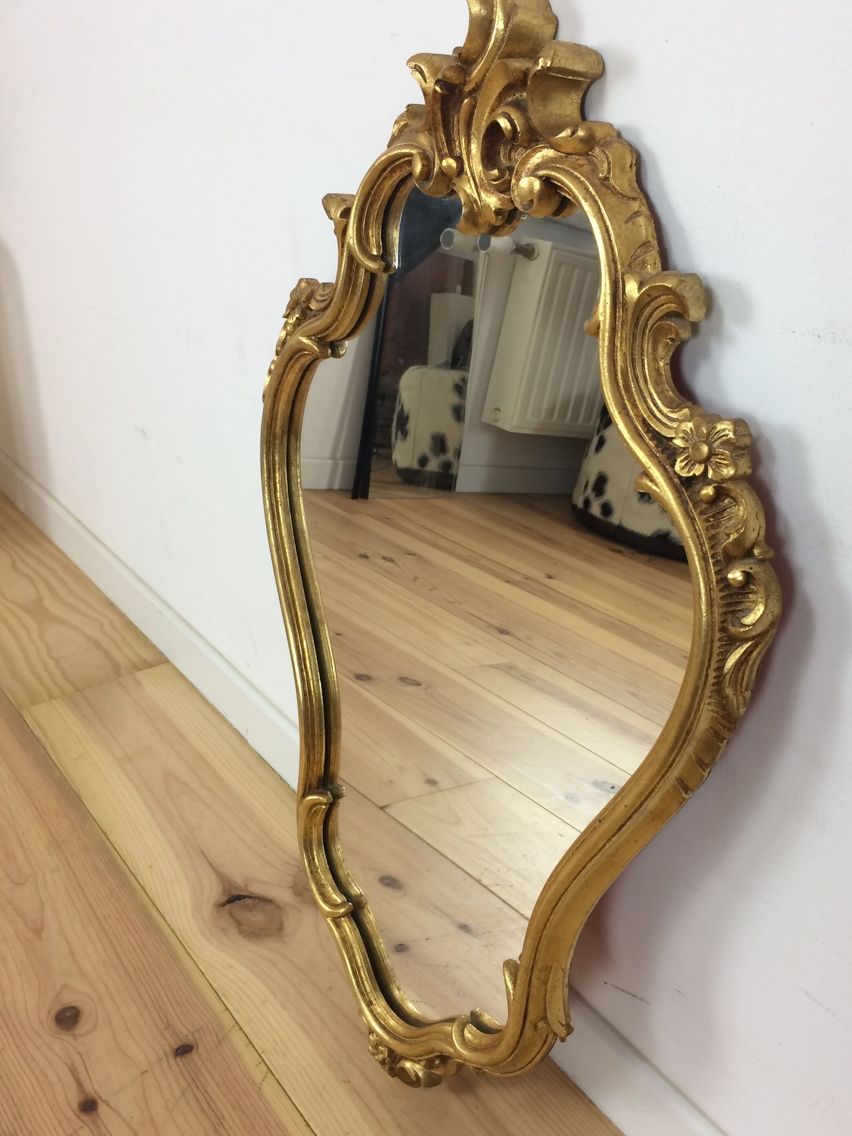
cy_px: 549
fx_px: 1116
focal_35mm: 34
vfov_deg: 53.9
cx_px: 493
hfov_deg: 41.7
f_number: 2.2
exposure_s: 1/33
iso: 32
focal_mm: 4.15
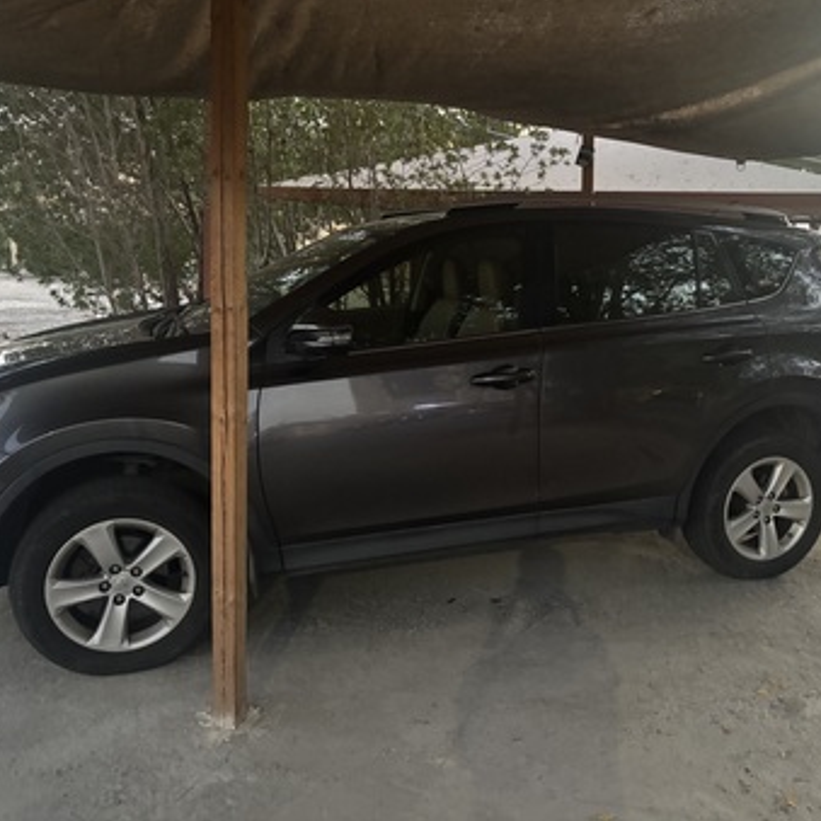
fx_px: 832
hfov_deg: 52.4
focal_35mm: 31
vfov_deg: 52.5
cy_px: 408
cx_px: 459
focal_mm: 5.96
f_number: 1.6
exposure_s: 1/30
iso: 800
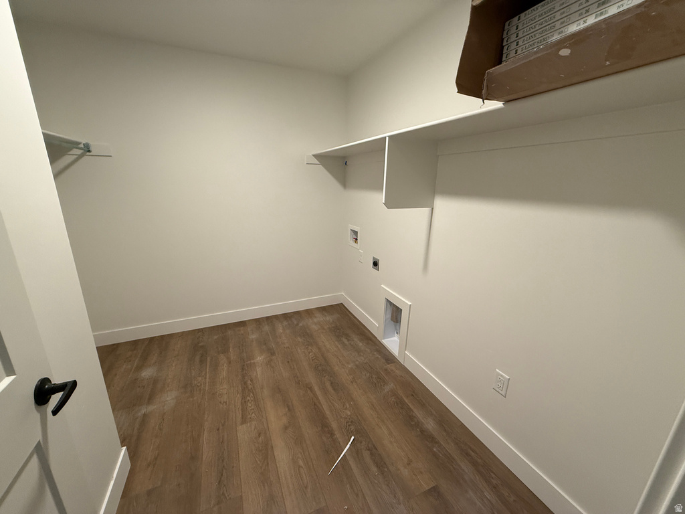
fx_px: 277
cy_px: 257
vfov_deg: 85.7
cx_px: 342
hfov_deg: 102.1
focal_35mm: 14
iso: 250
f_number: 2.2
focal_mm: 2.22
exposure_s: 1/120
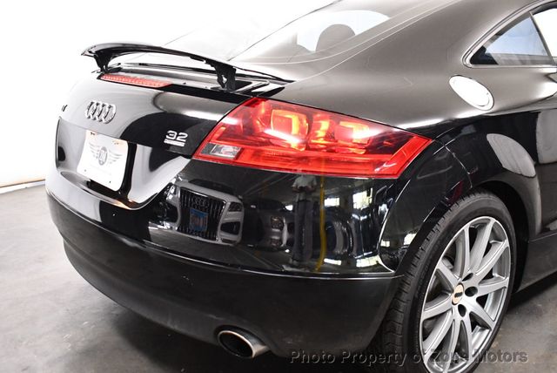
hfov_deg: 53.1
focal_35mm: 36
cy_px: 186
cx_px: 278
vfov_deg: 36.9
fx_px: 557
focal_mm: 18
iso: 2800
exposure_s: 1/125
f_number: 3.5
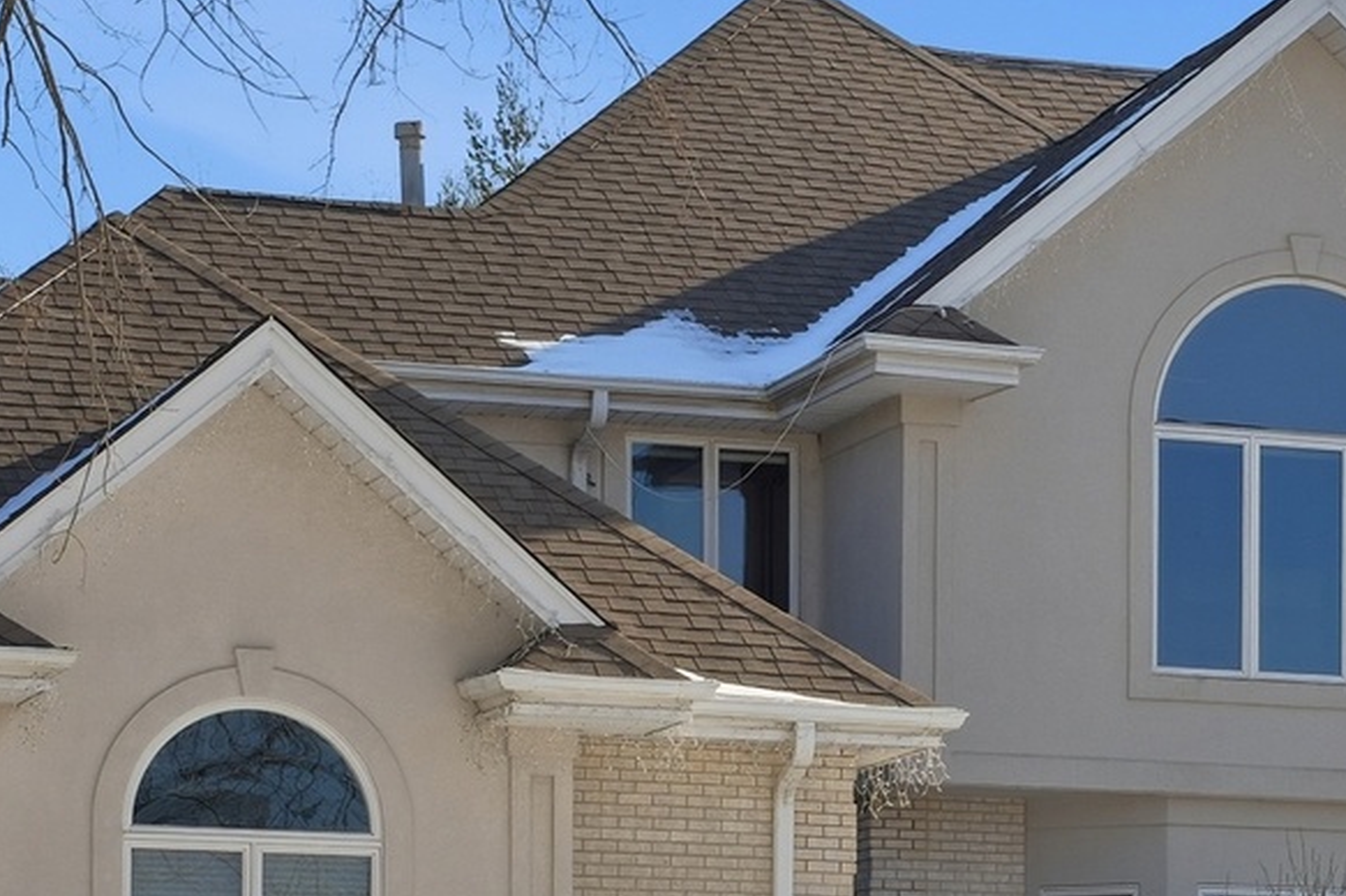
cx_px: 975
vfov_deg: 9.9
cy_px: 356
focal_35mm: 139
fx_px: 5194
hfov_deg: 14.7
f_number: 5.6
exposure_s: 1/20000
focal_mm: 33
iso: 400
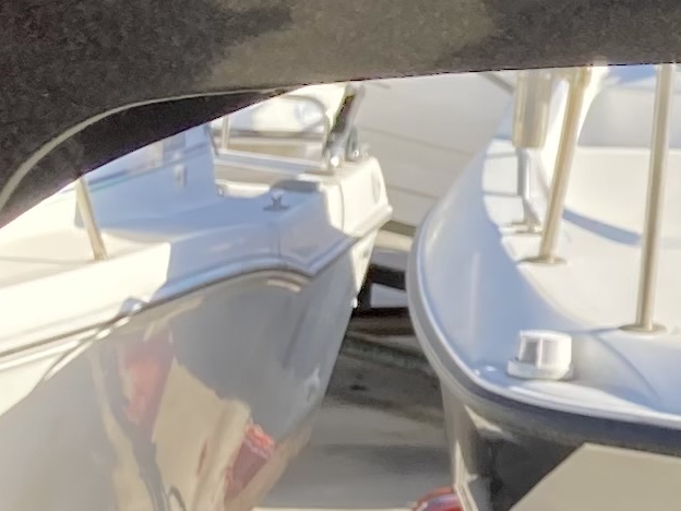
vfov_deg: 8.2
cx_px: 1324
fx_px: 3561
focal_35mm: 181
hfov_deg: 10.2
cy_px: 194
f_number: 1.8
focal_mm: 3.99
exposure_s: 1/759
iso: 20
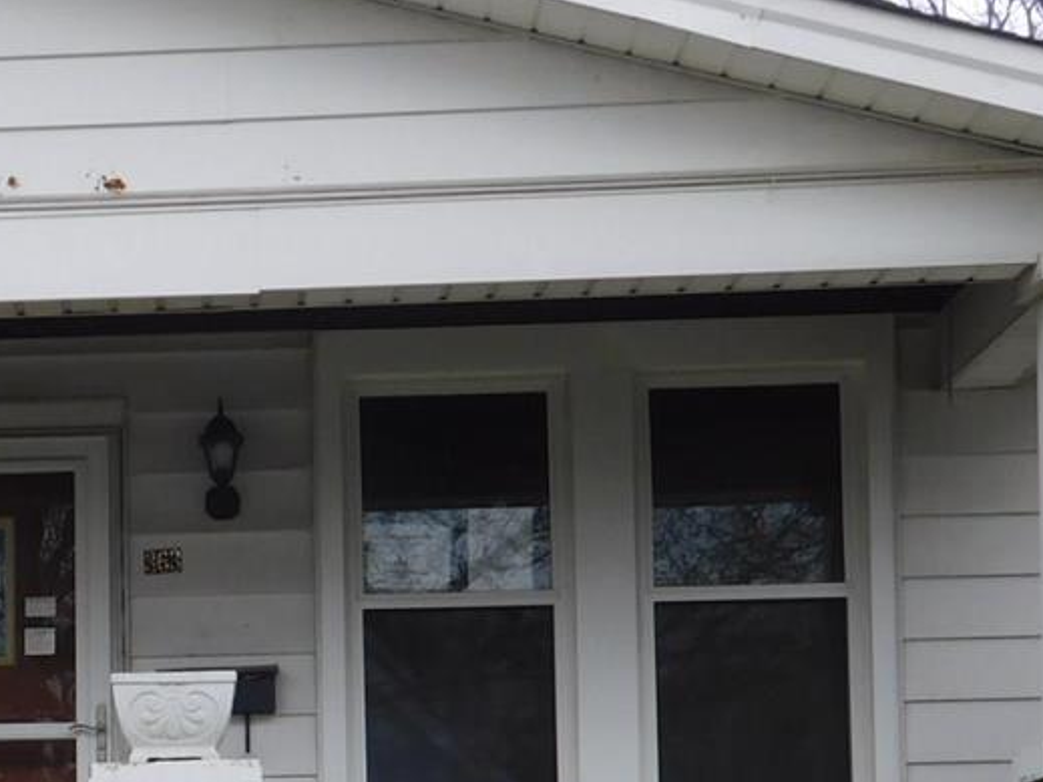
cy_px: 878
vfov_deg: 13.1
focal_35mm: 111
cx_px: -88
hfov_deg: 17.2
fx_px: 3344
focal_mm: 6.3
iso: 125
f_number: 3.5
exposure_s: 1/640
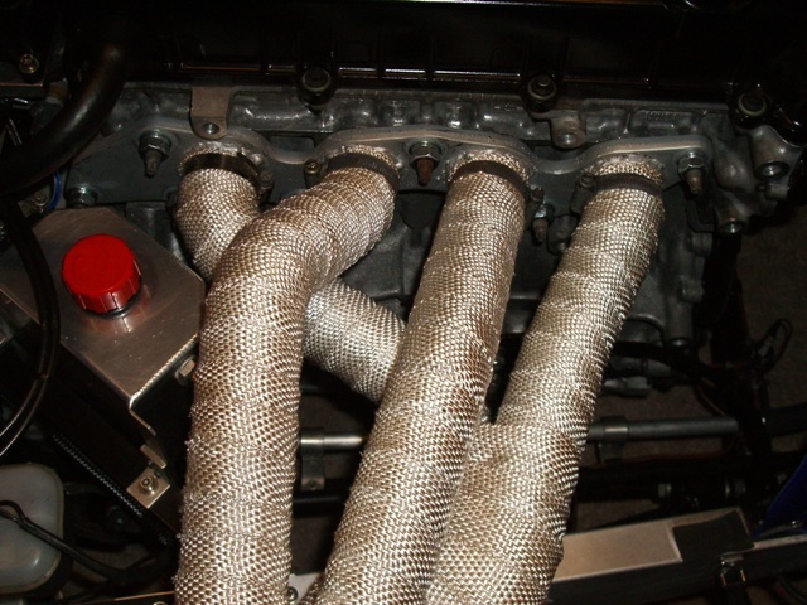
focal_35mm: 49
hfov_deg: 38.9
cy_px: 302
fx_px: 1142
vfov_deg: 29.7
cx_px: 404
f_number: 3.1
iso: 200
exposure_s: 1/60
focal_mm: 8.2
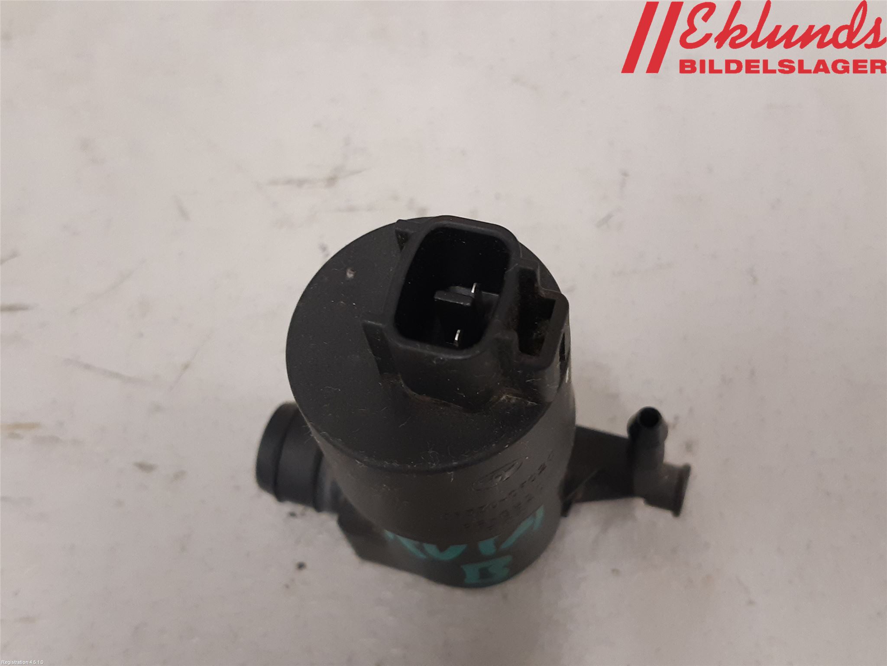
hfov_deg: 67.3
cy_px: 333
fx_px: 666
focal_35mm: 26
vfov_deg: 53.1
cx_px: 444
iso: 200
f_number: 1.7
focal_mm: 3.93
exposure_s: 1/50
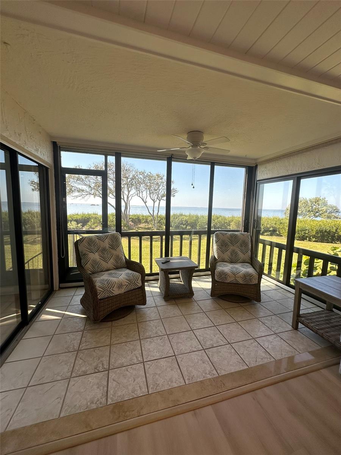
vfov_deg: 102.1
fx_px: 184
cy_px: 228
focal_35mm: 14
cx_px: 170
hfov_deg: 85.7
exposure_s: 1/314
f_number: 2.2
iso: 40
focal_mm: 2.22
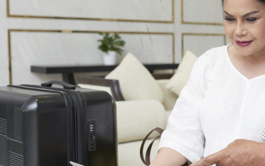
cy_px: 93
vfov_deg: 18.1
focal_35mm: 72
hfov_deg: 27.9
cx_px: 218
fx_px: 520
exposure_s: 1/250
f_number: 4
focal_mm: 35
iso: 320
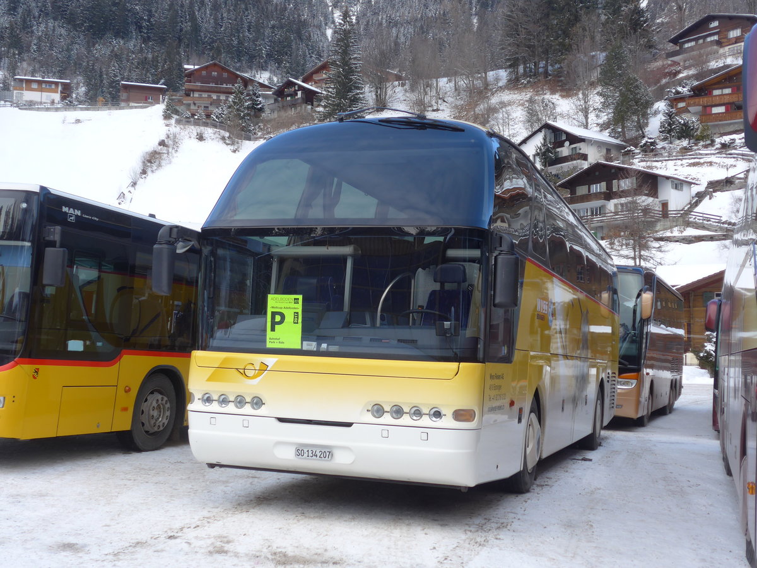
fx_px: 962
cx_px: 378
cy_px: 284
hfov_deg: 42.9
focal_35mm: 44
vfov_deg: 32.9
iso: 80
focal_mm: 9
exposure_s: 1/250
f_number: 2.8
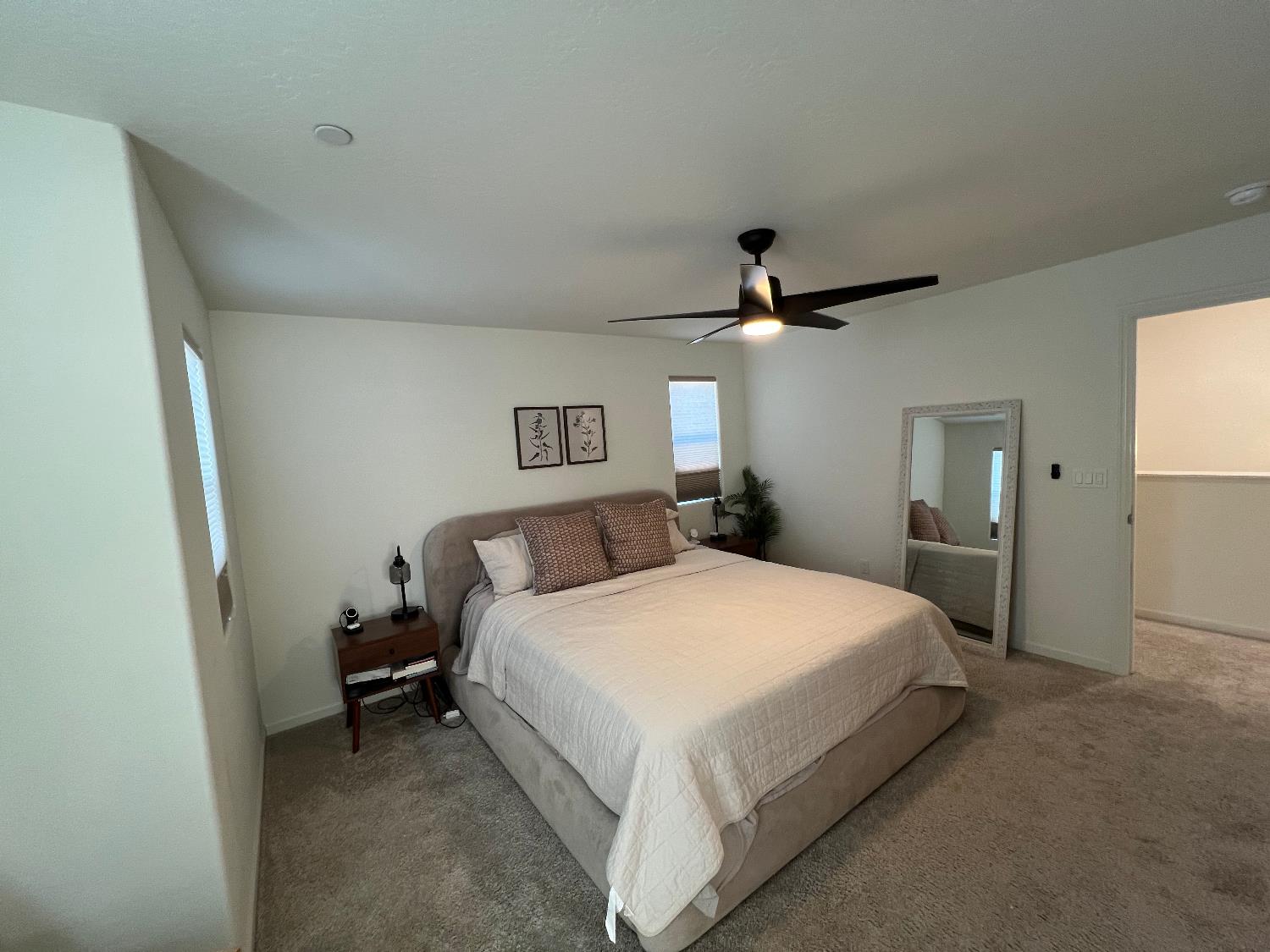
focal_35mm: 13
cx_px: 635
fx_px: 477
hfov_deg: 106.2
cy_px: 476
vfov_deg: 89.9
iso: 200
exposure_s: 1/60
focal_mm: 1.57
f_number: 1.8
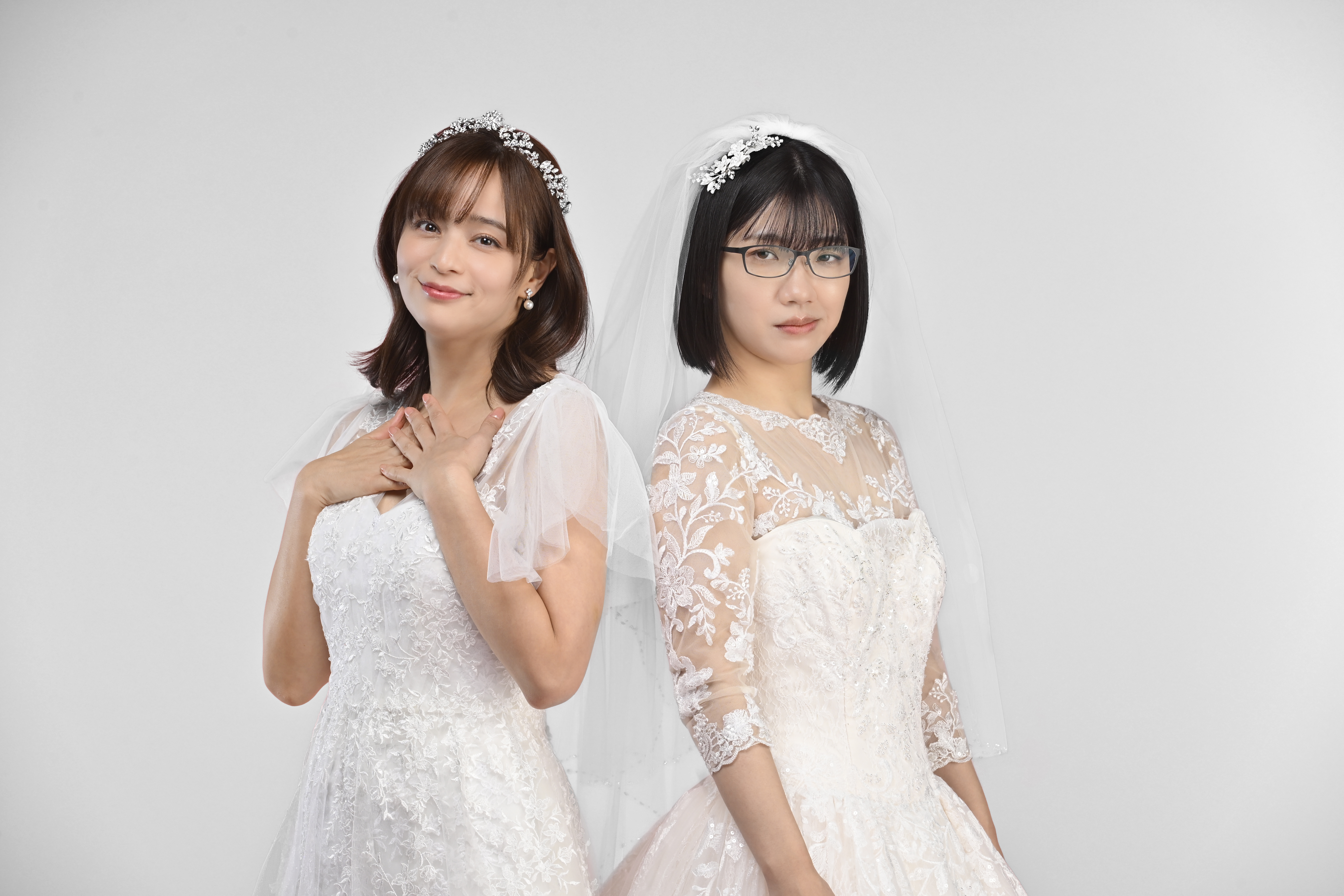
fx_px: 6533
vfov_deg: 7.8
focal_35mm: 175
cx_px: 672
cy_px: 448
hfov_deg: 11.7
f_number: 10
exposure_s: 1/125
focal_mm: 175
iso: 320
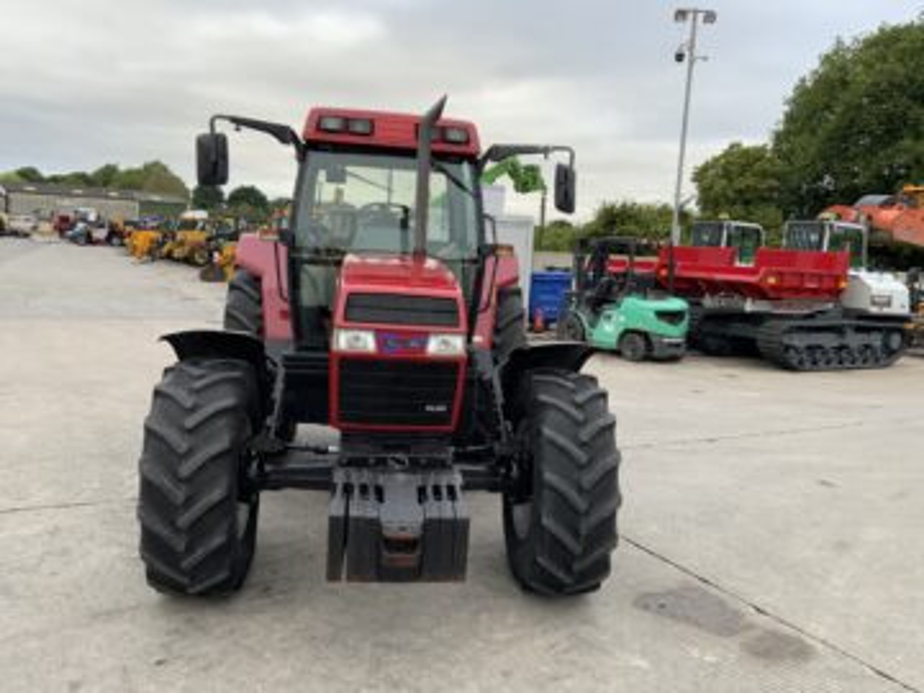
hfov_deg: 61.7
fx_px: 774
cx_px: 462
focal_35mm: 29
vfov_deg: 48.2
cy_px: 346
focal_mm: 3
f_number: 1.8
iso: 16
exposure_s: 1/226
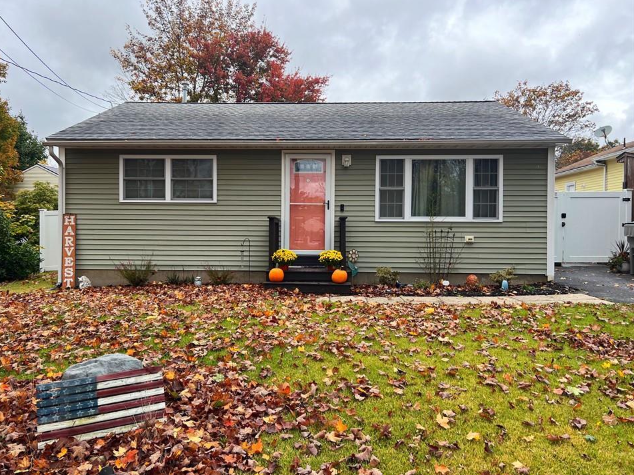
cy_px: 238
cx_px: 295
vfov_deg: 49.7
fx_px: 513
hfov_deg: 63.4
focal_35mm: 28
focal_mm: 5.7
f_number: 1.5
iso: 50
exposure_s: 1/604
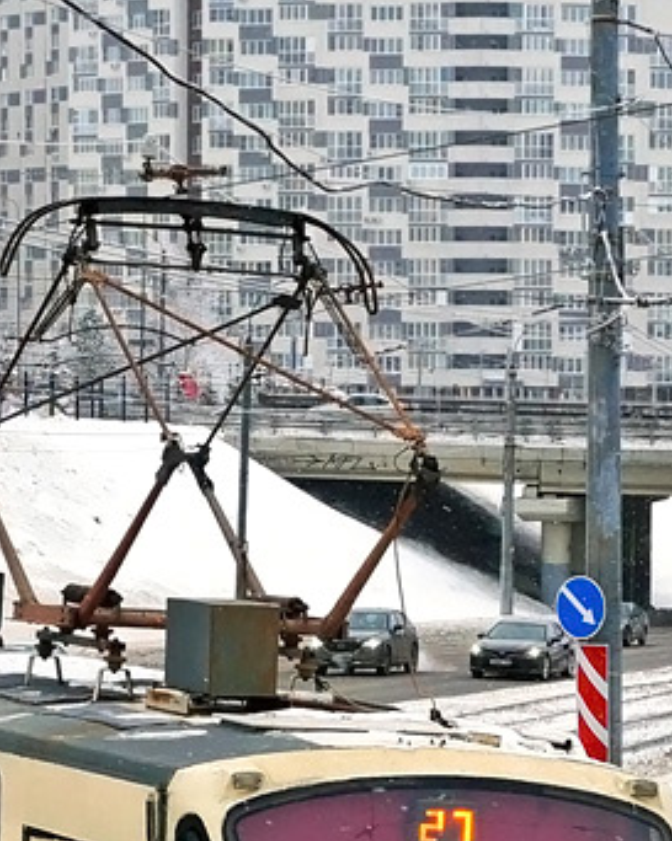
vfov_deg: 14.2
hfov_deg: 11.4
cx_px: 382
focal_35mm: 135
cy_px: 676
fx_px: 3361
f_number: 5
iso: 400
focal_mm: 26
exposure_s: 1/250
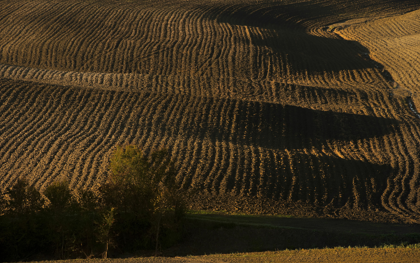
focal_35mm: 207
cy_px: 123
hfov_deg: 10.1
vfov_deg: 6.3
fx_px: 2369
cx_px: 213
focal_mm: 200
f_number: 11
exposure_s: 1/90
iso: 200
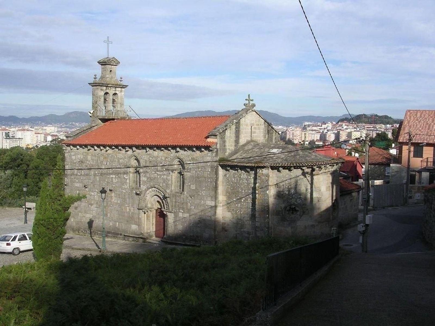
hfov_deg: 45.8
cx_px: 218
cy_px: 163
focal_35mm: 41
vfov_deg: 35.1
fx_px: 515
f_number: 5.8
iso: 100
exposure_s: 1/294
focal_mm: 6.2
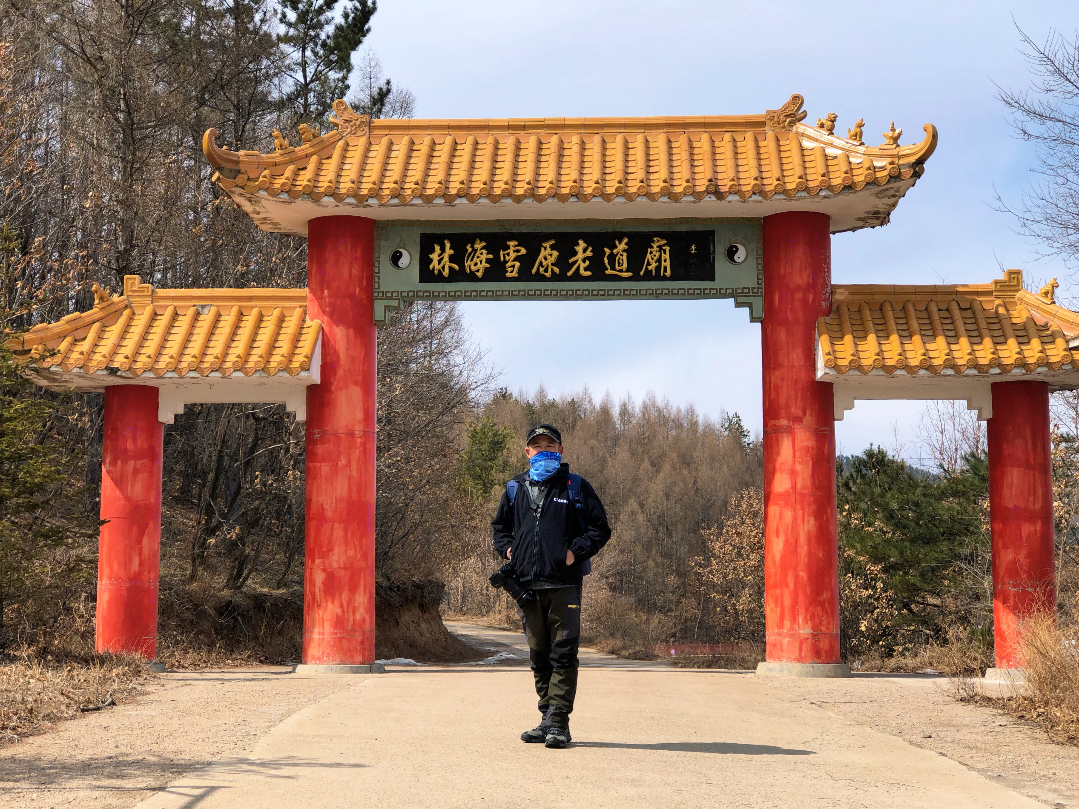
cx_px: 540
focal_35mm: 57
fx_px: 1777
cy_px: 404
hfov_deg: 33.8
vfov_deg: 25.7
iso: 20
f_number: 2.8
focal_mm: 6.6
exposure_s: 1/827
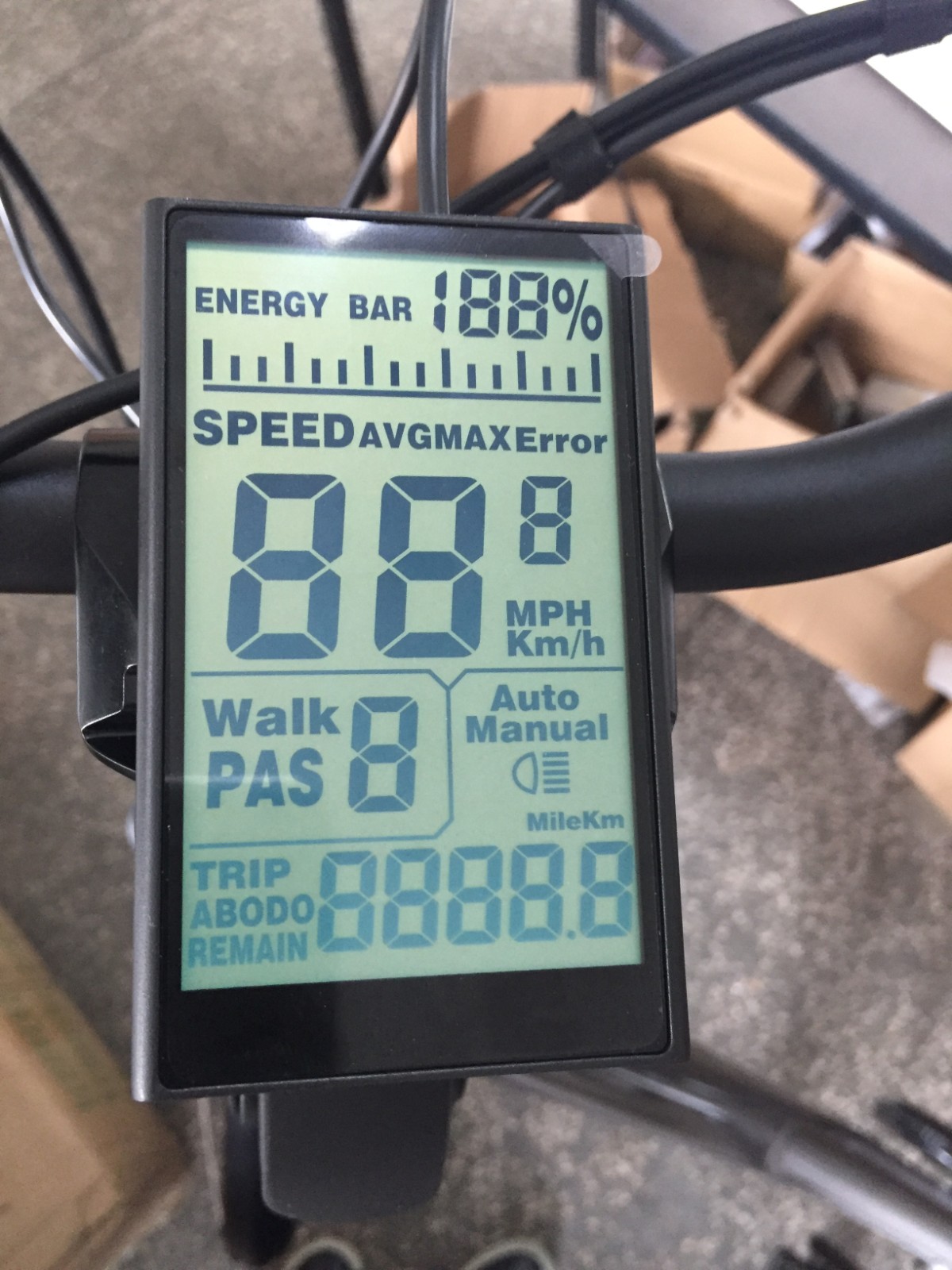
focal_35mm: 29
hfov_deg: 48.2
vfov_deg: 61.7
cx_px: 476
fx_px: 1063
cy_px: 635
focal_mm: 4.15
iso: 250
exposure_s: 1/33
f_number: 2.2
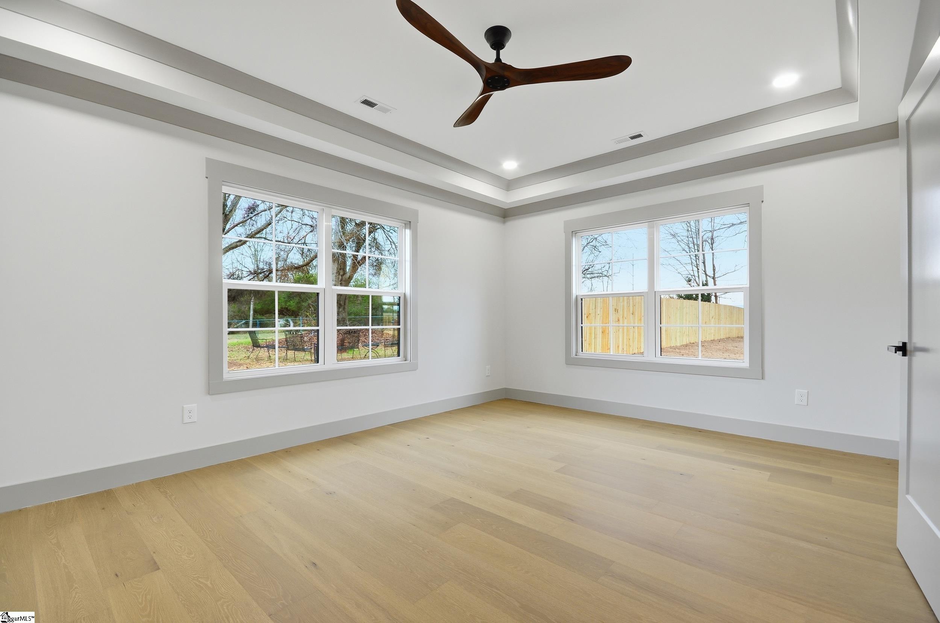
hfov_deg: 100.5
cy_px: 312
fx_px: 391
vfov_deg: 77.1
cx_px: 470
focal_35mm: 15
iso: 250
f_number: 9
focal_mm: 10
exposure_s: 1/30
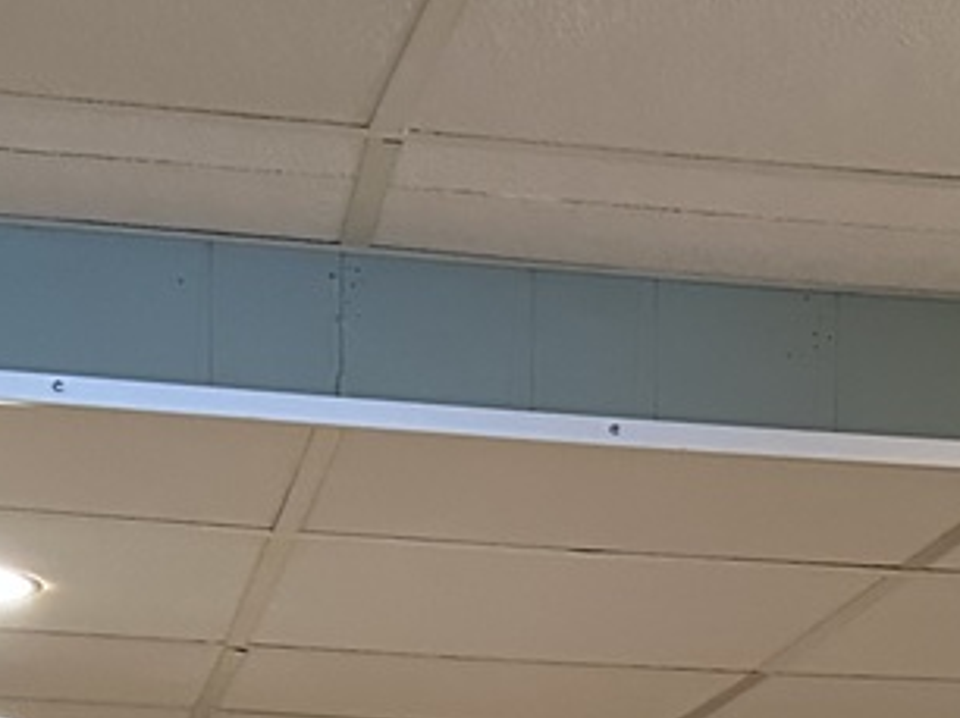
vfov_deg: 12.1
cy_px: 1238
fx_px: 3131
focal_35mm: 113
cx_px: 737
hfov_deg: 17.3
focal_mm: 6.86
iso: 800
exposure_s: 1/60
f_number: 1.78
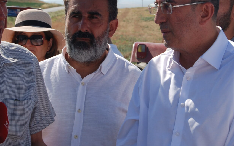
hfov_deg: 19.1
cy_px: 41
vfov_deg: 12.0
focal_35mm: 109
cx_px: 126
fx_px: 695
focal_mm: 35
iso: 100
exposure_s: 1/250
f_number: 8
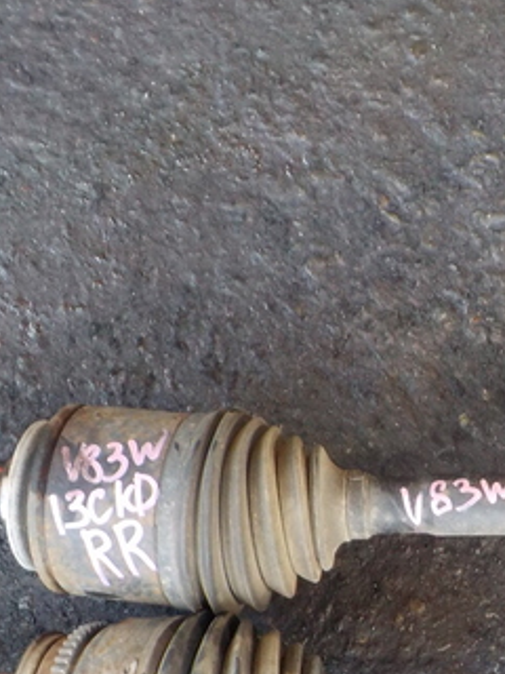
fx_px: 1459
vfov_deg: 25.5
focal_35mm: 75
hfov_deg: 18.9
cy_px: 552
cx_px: 553
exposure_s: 1/30
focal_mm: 4.1
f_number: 3.3
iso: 200
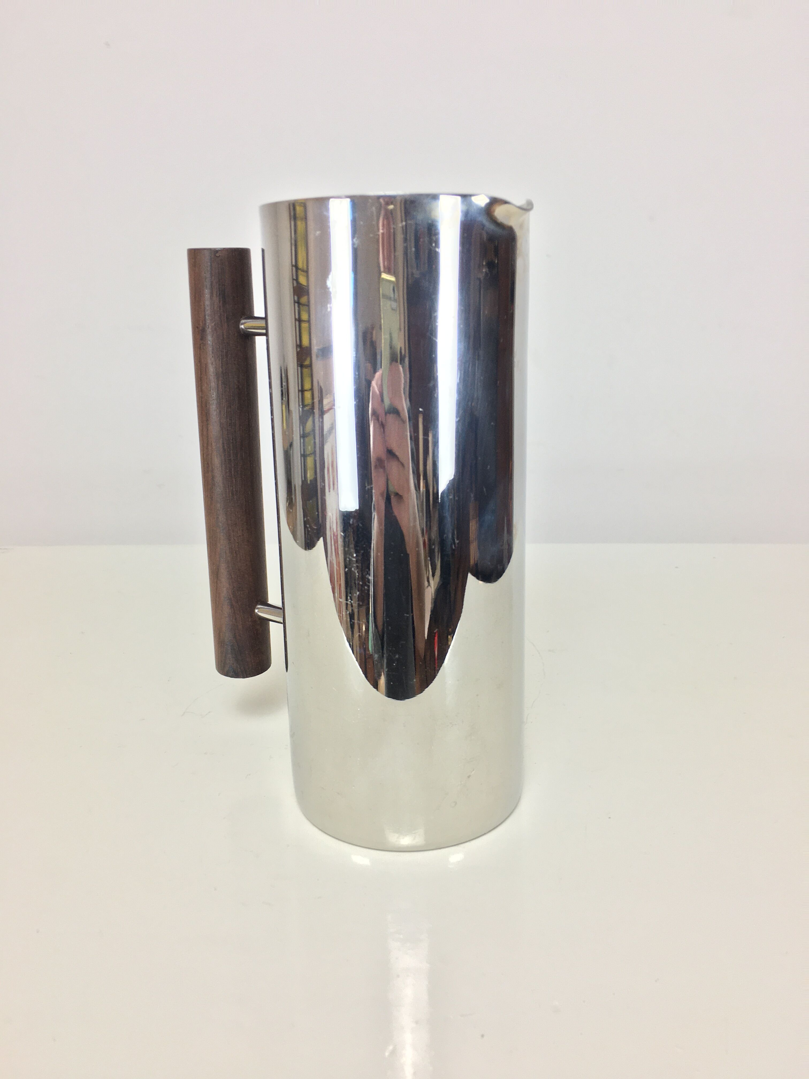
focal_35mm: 29
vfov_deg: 61.7
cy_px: 540
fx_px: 904
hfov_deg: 48.2
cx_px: 404
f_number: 2.2
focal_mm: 4.15
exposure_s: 1/33
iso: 32
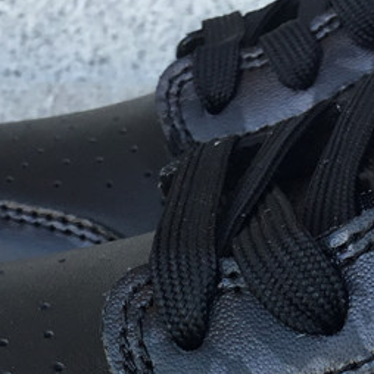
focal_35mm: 97
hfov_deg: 17.9
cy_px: 475
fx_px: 1186
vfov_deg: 17.0
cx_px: 188
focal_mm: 3.3
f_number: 2.4
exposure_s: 1/100
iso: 40
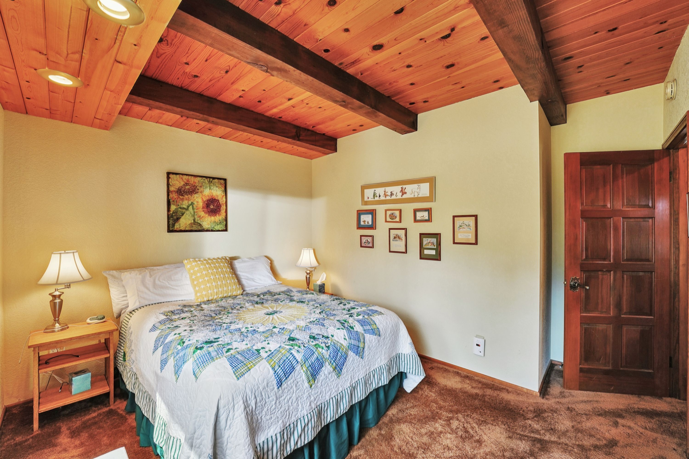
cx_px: 344
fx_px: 279
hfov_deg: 101.9
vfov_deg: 78.8
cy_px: 230
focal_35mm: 15
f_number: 8
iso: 400
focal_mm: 14.6
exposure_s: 1/50
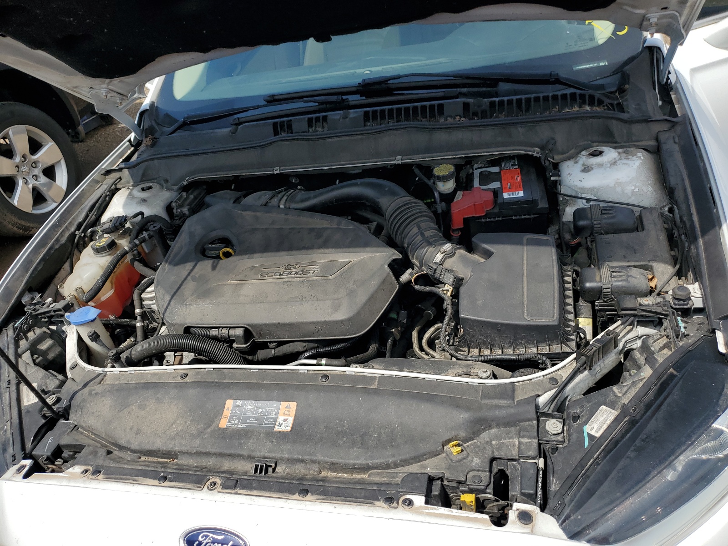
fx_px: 547
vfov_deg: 53.1
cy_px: 273
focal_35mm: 26
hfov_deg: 67.3
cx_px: 364
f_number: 1.5
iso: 50
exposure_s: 1/3333
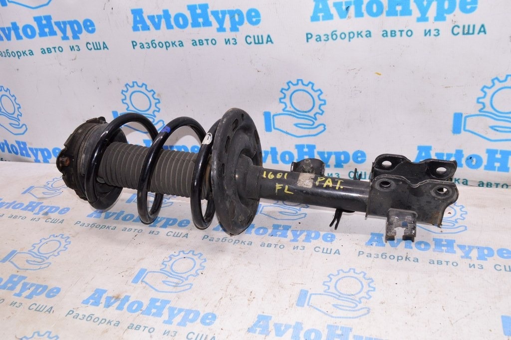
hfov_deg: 55.1
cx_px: 256
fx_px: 489
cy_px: 170
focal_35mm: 34
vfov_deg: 38.3
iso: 1600
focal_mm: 23
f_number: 8
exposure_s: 1/100
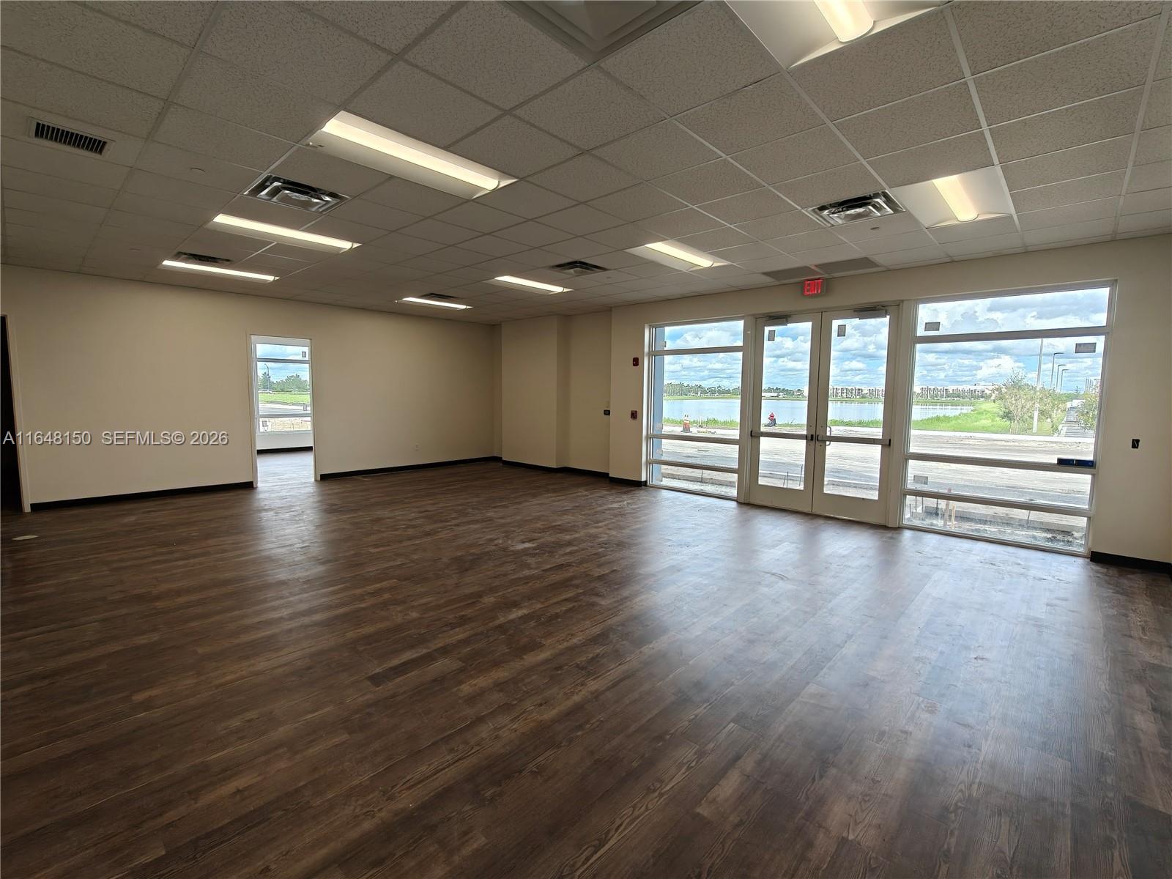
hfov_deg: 98.2
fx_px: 508
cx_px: 586
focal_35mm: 15
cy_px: 440
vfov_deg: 81.7
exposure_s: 1/120
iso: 64
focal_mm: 2.3
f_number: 2
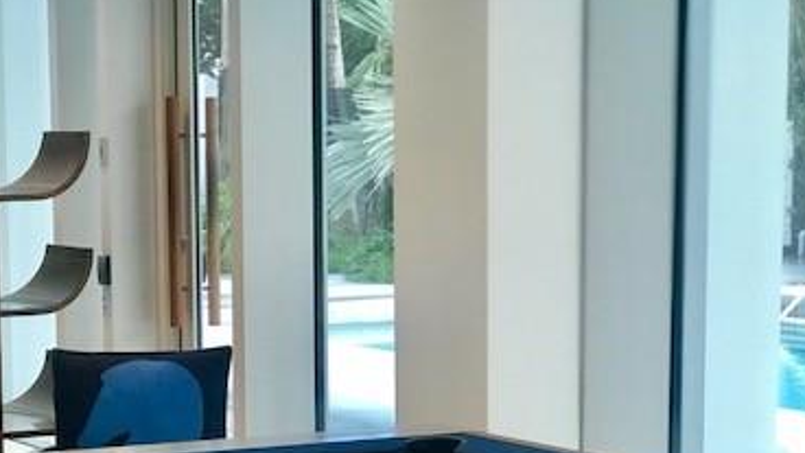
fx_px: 2305
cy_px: 510
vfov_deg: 11.1
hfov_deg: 19.7
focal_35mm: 108
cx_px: 206
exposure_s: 1/60
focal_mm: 6.6
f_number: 2.8
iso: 80
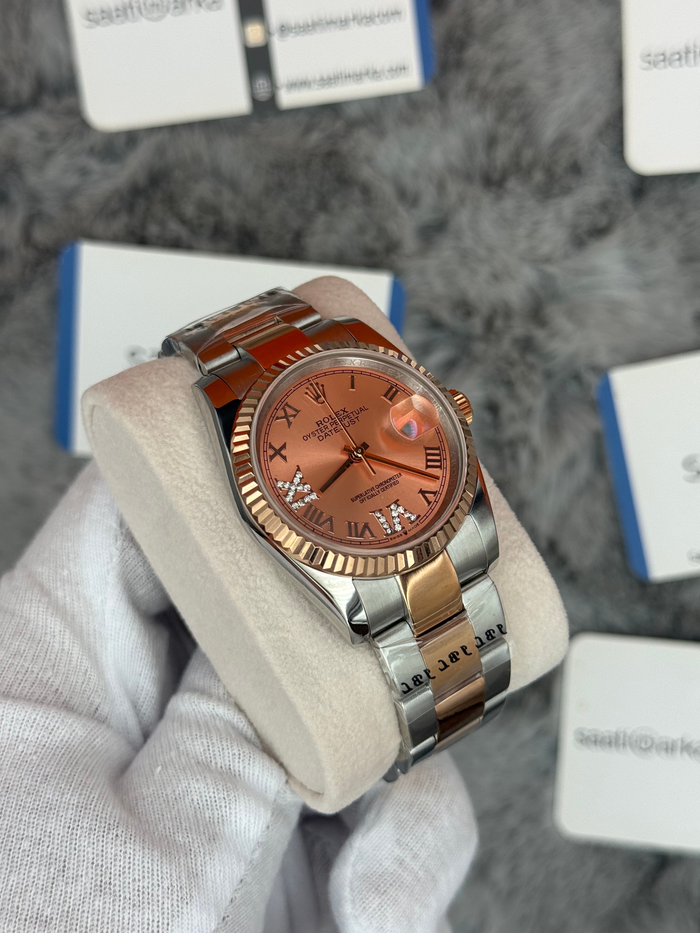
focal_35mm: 48
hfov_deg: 30.3
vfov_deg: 39.7
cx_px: 350
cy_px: 466
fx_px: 1294
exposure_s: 1/951
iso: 64
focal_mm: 6.76
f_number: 1.78
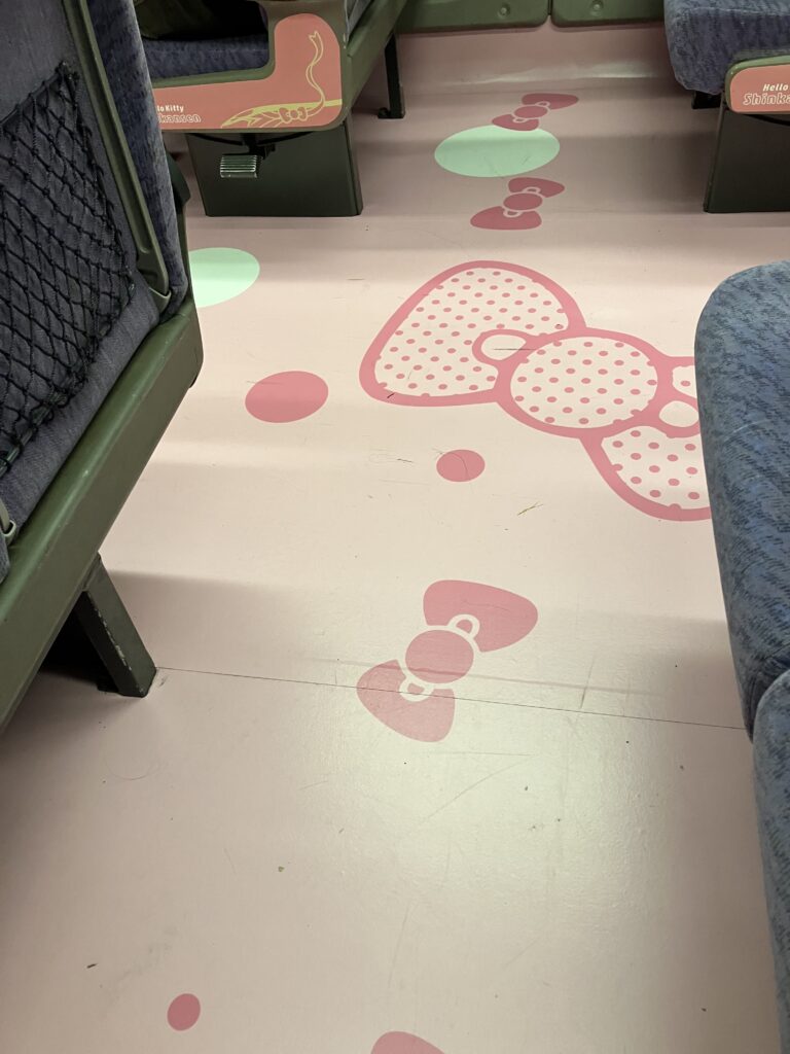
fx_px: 852
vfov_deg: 63.4
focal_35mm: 28
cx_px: 395
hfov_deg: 49.7
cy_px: 527
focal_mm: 3.99
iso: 125
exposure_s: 1/60
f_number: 1.8
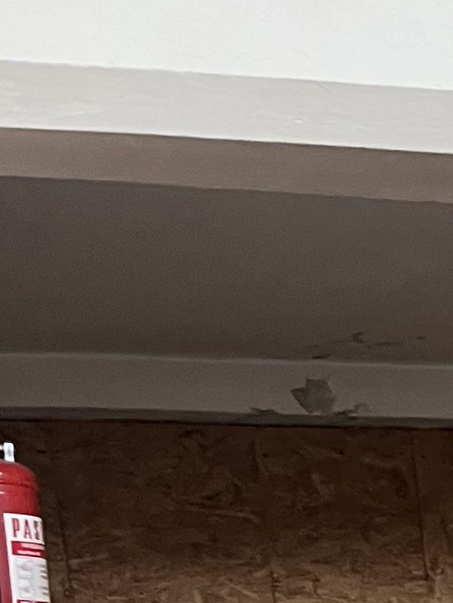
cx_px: 1019
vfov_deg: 13.0
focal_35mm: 127
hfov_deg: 10.4
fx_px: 2215
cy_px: 1283
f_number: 1.6
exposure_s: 1/83
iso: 125
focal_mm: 5.1
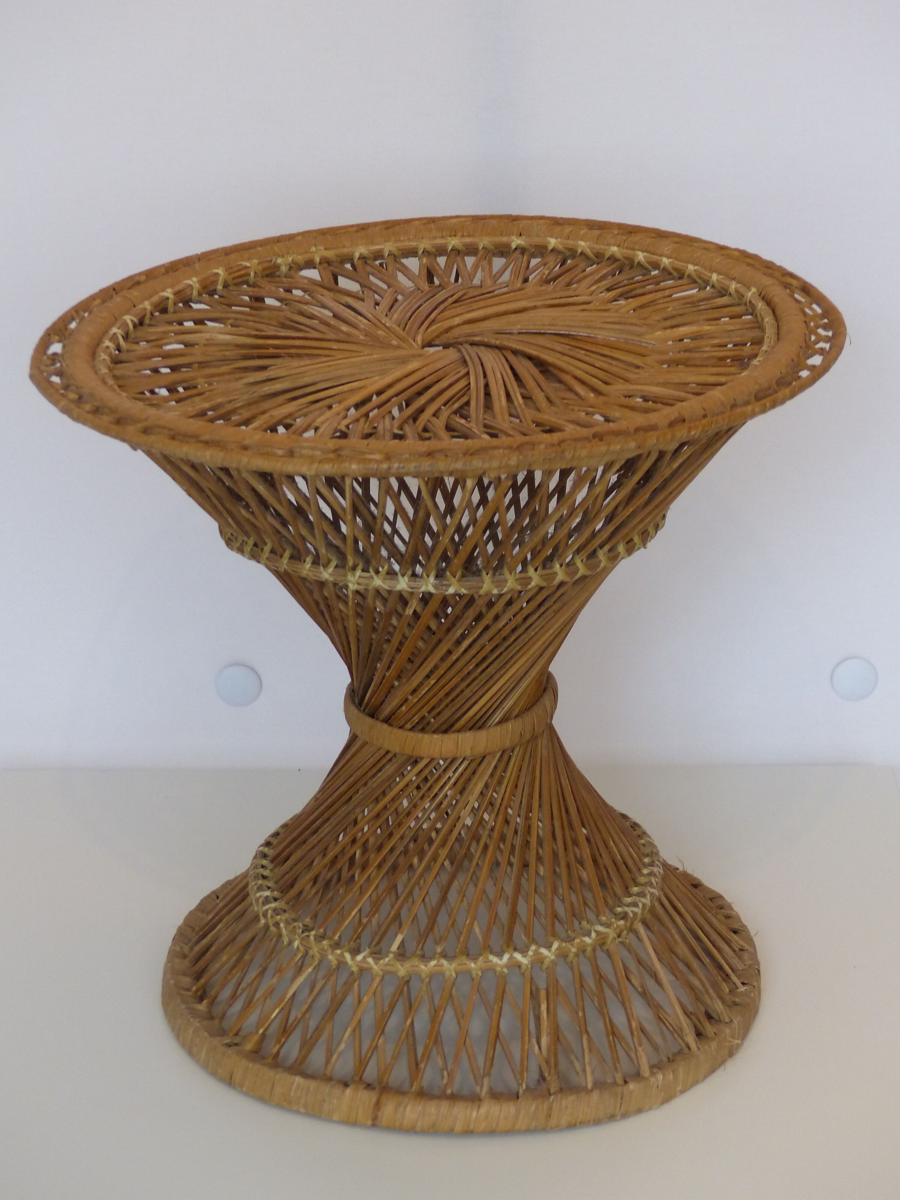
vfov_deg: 19.4
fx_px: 3501
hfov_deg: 14.6
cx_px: 450
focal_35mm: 101
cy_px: 600
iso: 250
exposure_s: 1/60
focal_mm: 16.9
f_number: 2.8
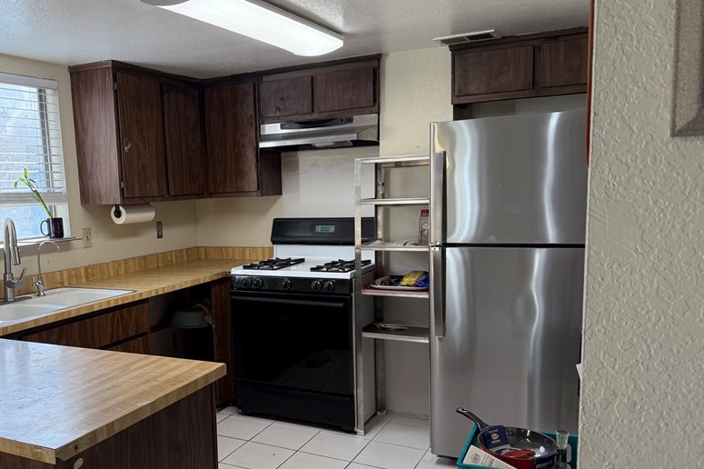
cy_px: 270
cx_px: 246
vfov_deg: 39.8
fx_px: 645
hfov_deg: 56.3
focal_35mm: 33
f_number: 1.78
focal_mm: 6.76
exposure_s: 1/229
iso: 125
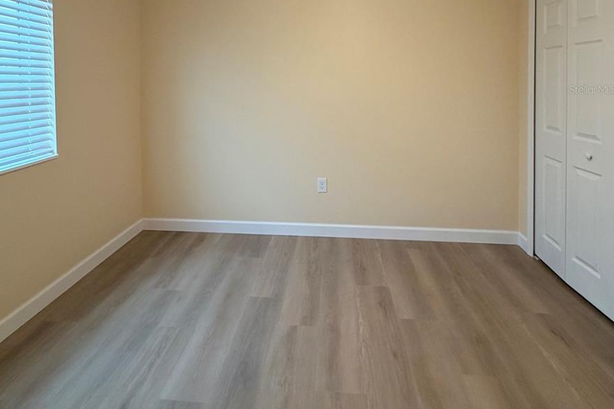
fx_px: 341
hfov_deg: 84.0
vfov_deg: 57.8
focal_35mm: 20
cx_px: 303
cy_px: 89
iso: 250
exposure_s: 1/120
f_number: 2.2
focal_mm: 2.22
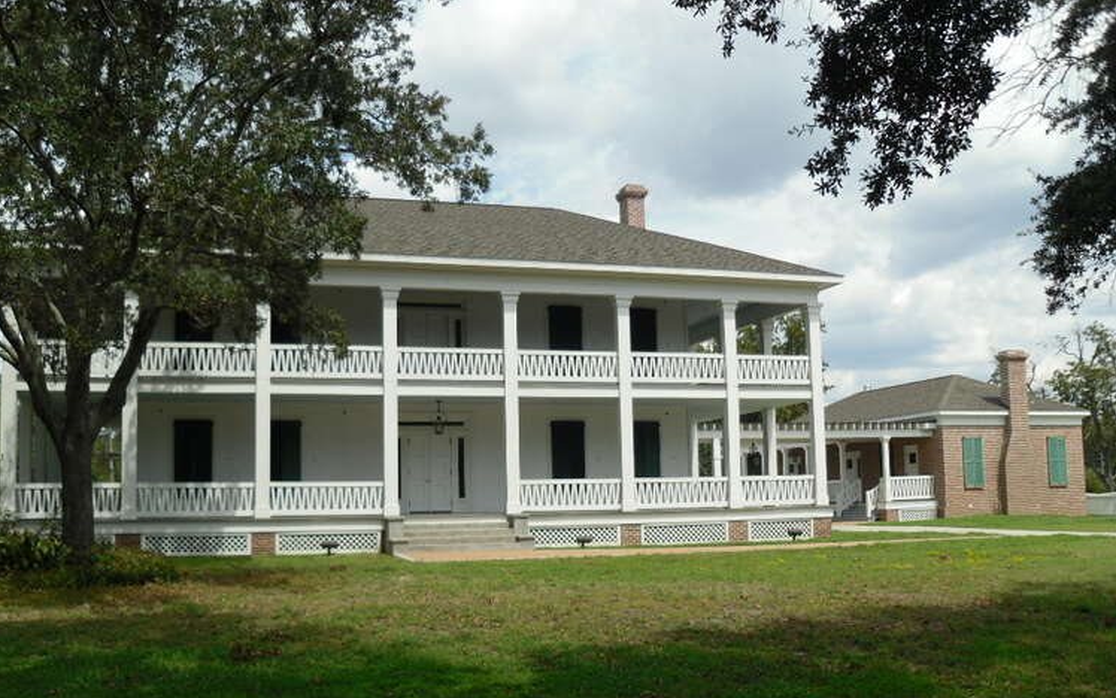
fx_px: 1126
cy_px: 403
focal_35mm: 37
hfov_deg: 52.7
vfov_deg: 34.4
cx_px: 545
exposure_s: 1/189
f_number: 8.1
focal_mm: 6
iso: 80
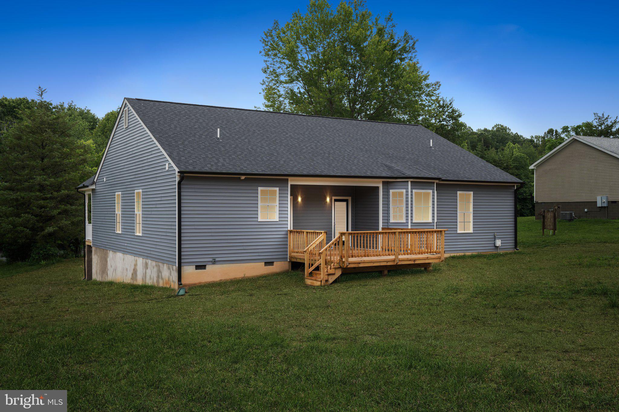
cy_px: 206
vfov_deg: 37.8
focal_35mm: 35
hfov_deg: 54.4
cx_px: 310
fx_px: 602
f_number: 10
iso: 100
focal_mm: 35
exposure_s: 1/80
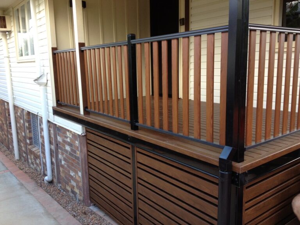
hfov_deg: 52.6
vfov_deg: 40.7
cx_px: 150
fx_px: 303
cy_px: 112
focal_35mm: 35
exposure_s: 1/120
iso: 80
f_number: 2.4
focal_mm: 4.28
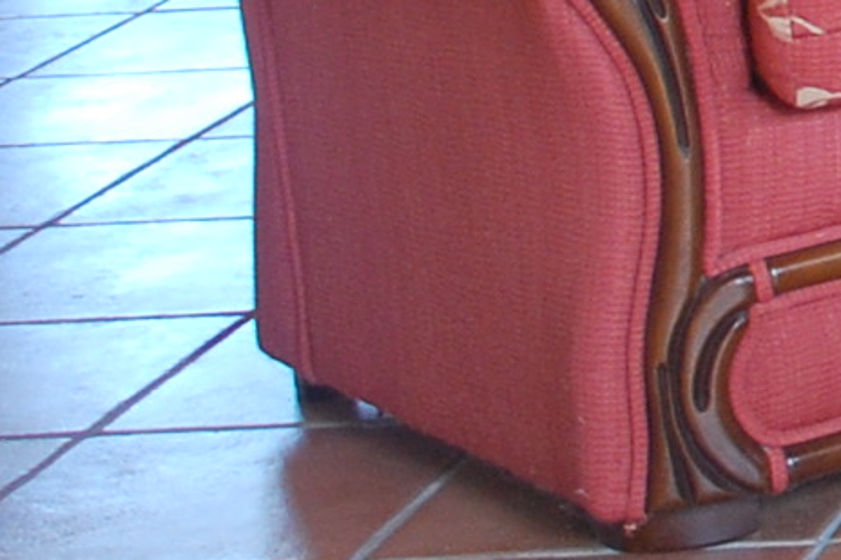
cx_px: 2420
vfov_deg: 7.7
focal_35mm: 169
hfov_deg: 9.7
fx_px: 3946
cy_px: -618
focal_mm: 18
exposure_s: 1/20
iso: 400
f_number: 3.5
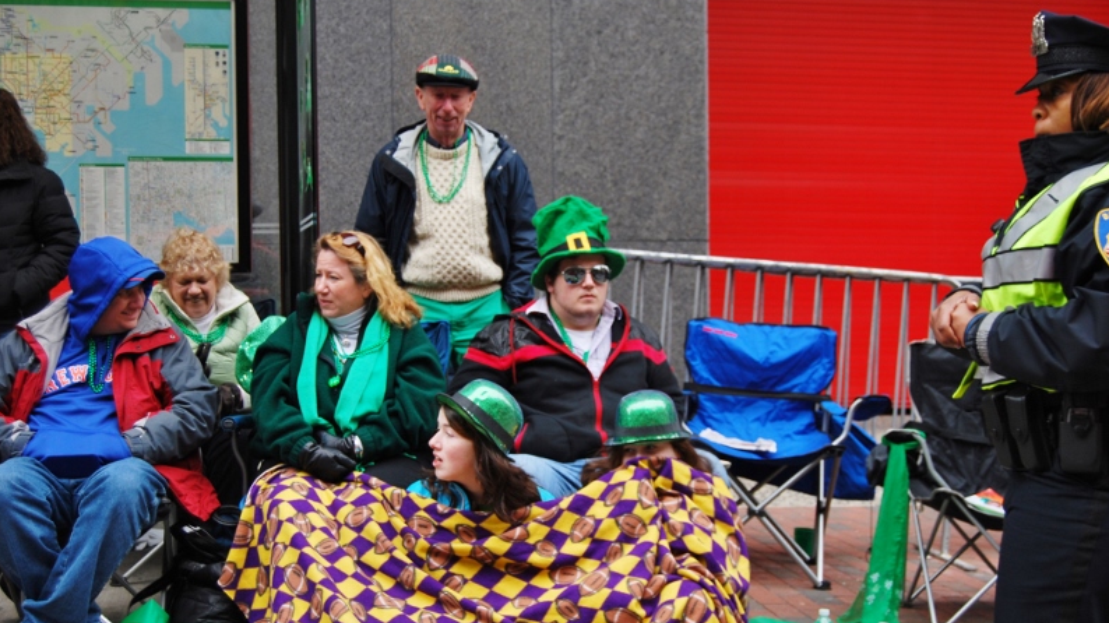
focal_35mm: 56
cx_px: 552
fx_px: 1632
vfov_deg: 21.6
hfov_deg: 37.5
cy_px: 353
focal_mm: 35
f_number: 5
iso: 200
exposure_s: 1/100
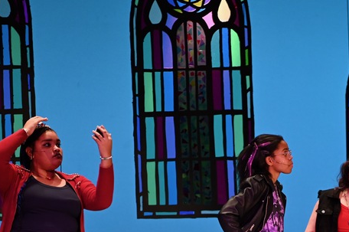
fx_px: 3263
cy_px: 212
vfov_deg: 4.1
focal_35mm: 337
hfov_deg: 6.1
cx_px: 253
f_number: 2.8
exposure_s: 1/400
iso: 1600
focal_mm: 150
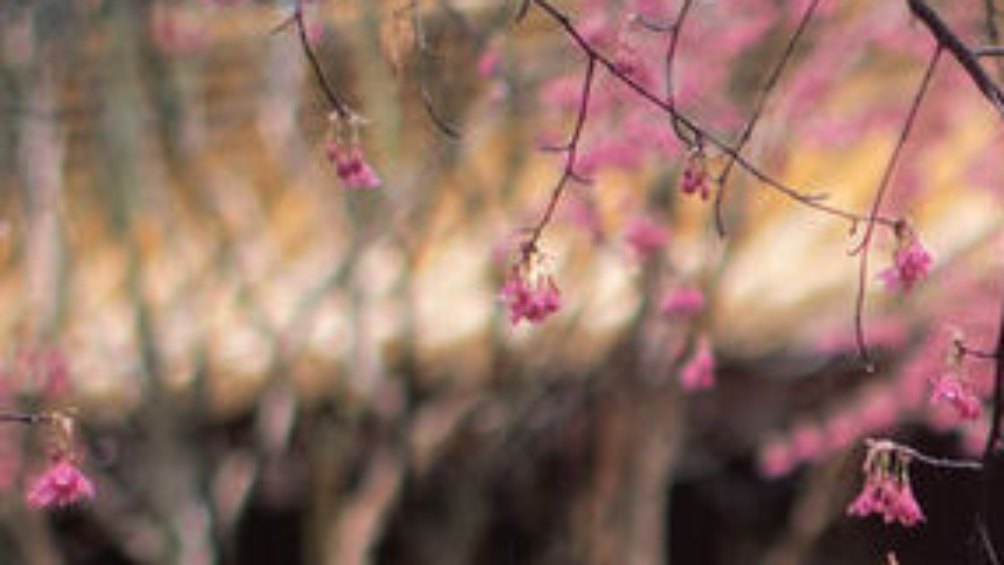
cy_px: 833
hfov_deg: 7.5
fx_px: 7535
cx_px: 1394
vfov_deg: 4.3
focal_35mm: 283
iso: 100
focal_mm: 50
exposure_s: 1/200
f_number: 1.6
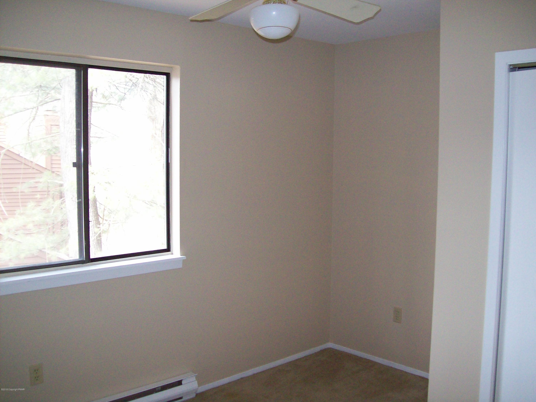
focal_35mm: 36
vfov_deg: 39.7
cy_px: 201
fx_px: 557
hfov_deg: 51.4
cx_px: 268
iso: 200
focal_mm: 6
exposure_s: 1/64
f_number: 2.7
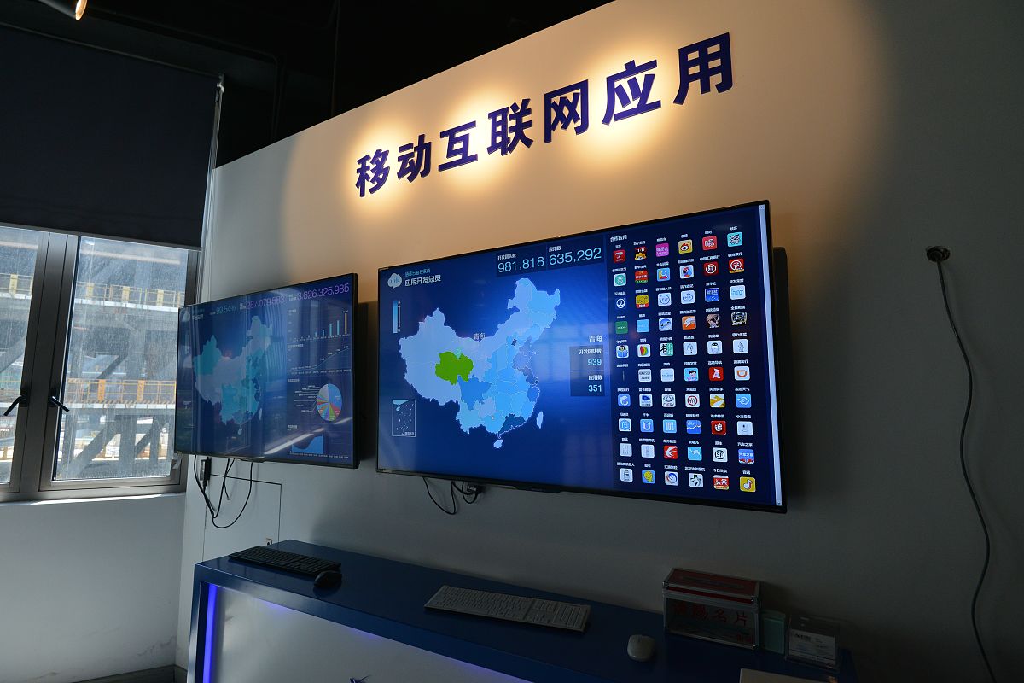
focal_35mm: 17
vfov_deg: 70.4
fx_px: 484
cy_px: 342
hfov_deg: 93.3
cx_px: 512
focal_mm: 17
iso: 1000
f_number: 5
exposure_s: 1/320
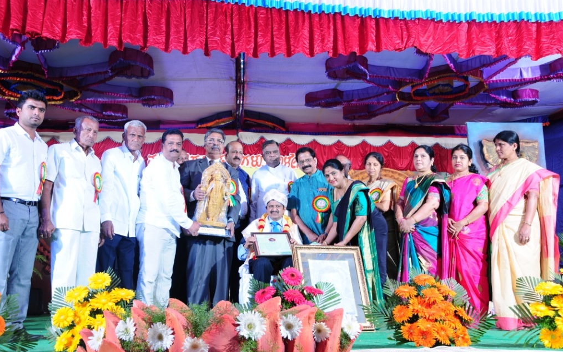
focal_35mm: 37
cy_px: 179
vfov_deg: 34.4
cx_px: 279
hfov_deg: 52.7
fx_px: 568
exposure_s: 1/125
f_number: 6.3
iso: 200
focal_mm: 24
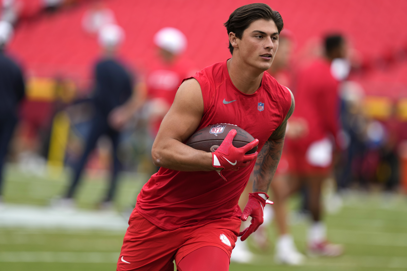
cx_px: 204
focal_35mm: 420
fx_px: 4748
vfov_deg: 3.3
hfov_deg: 4.9
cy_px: 136
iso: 500
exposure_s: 1/1000
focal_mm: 420
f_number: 4
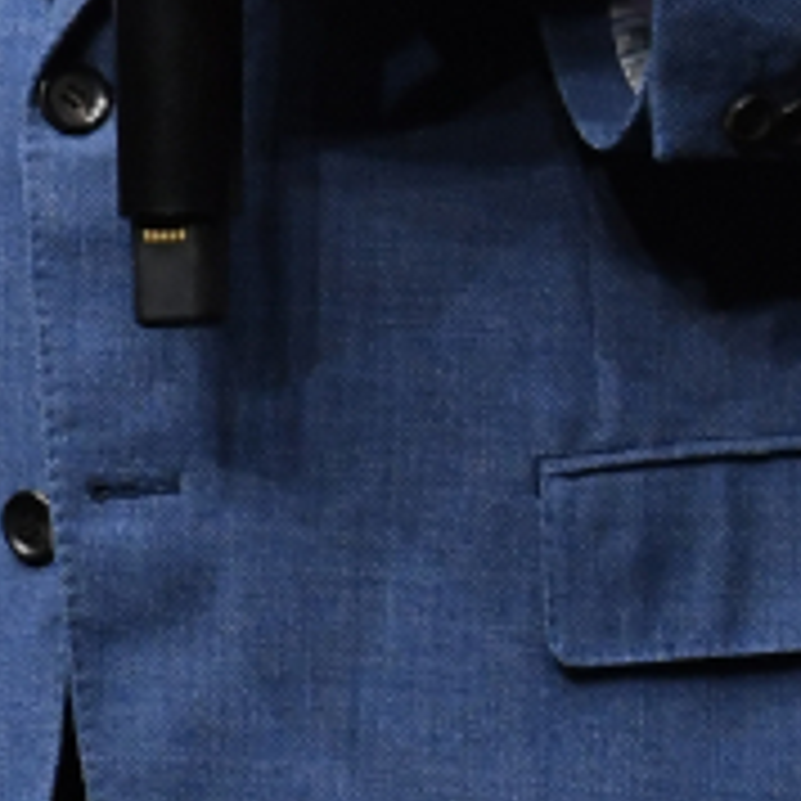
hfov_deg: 1.3
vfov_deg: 1.3
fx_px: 35290
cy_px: -963
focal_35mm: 1348
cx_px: 2156
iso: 1100
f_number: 8
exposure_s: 1/50
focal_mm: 116
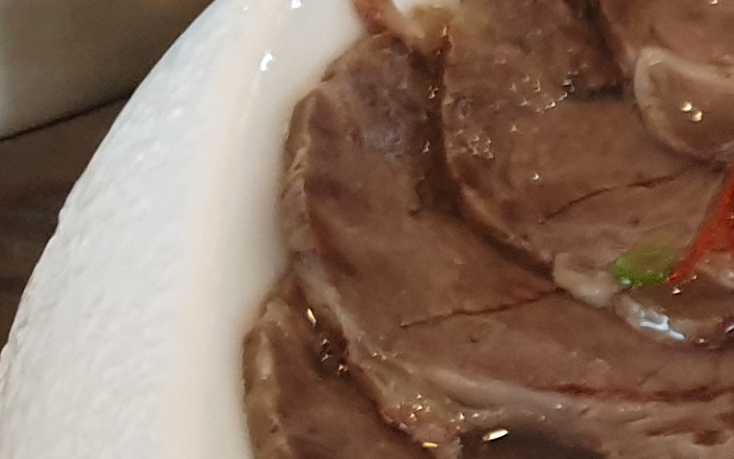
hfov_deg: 11.9
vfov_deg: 8.8
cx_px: 1689
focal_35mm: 146
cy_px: 611
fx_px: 2921
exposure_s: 1/60
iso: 200
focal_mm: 4.3
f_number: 2.4
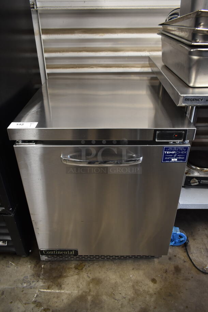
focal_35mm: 27
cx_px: 104
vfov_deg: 67.3
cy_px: 156
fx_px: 234
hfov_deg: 48.0
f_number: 3.5
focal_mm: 18
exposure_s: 1/30
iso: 900
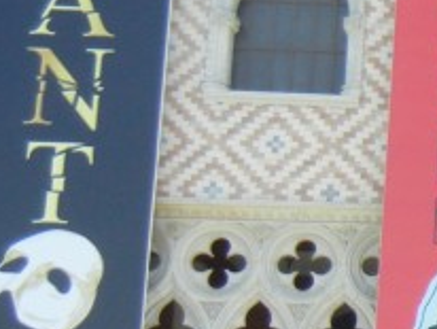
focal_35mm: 149
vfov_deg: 9.9
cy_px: 272
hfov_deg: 11.4
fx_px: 1883
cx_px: 972
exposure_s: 1/649
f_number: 3.5
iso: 160
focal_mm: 5.4
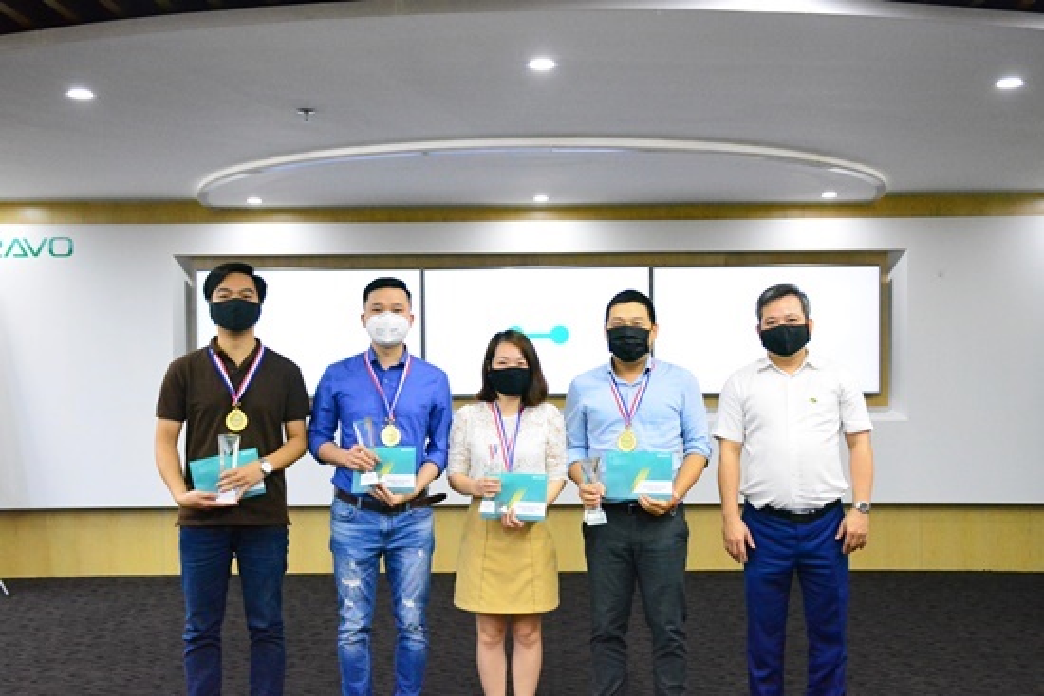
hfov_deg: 49.5
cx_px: 522
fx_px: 1131
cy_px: 348
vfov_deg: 34.2
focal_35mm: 39
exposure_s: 1/500
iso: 6400
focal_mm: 26
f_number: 4
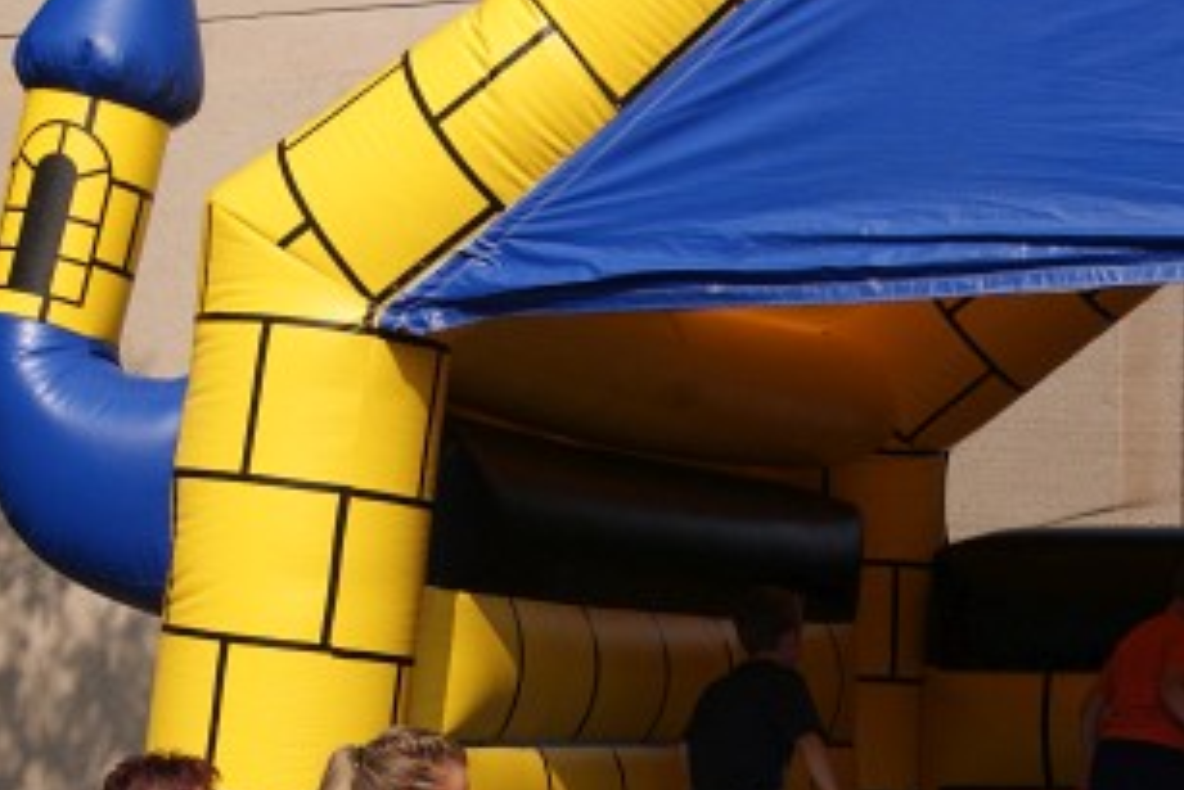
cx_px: 883
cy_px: 798
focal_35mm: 125
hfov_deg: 16.3
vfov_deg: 10.9
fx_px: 4113
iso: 100
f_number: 11
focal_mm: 40
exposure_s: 1/100
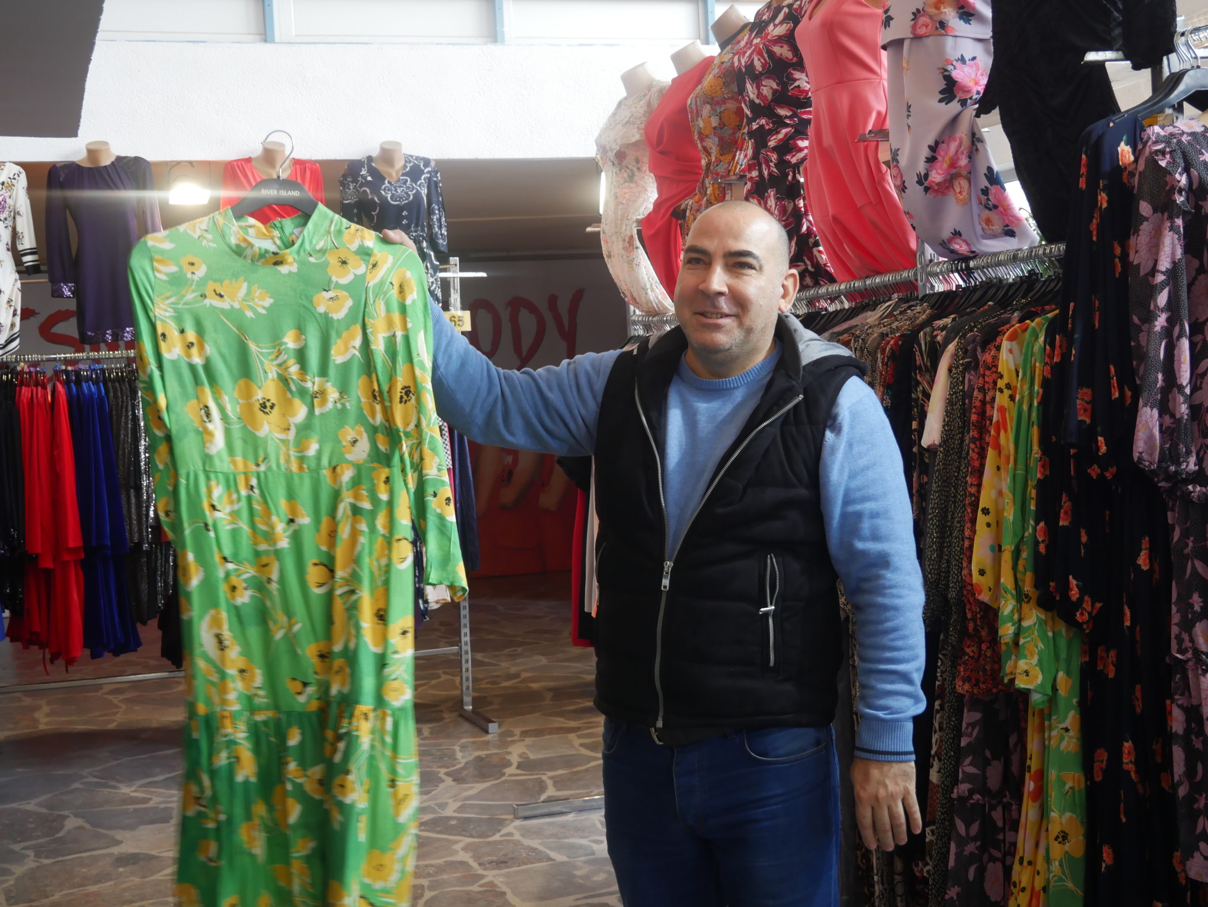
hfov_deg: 41.2
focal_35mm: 46
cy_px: 454
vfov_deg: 31.5
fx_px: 1606
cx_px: 604
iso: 640
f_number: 4.3
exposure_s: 1/60
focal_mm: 23
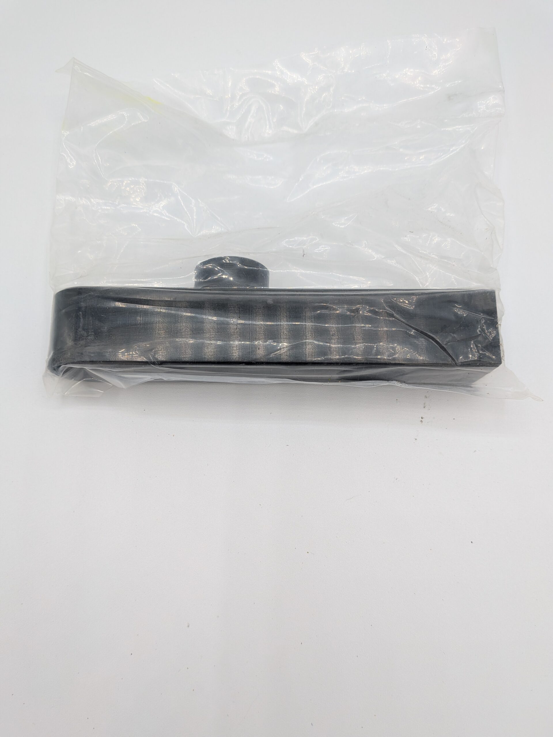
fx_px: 511
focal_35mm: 24
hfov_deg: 56.8
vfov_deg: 71.6
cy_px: 368
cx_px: 276
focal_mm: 4.53
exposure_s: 1/138
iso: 36
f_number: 1.7
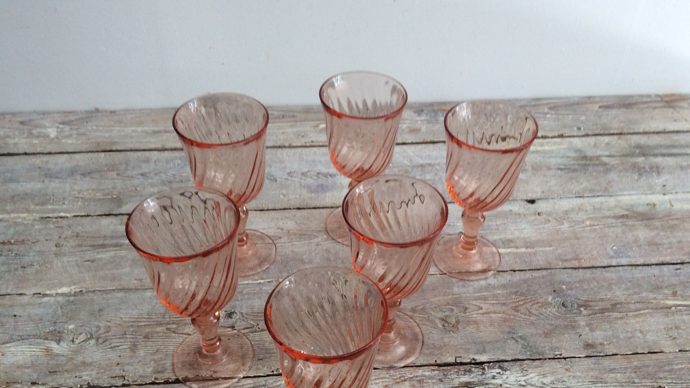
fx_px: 695
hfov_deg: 52.8
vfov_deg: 30.9
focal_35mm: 38
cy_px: 269
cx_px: 362
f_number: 2.4
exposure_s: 1/25
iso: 50
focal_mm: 3.3
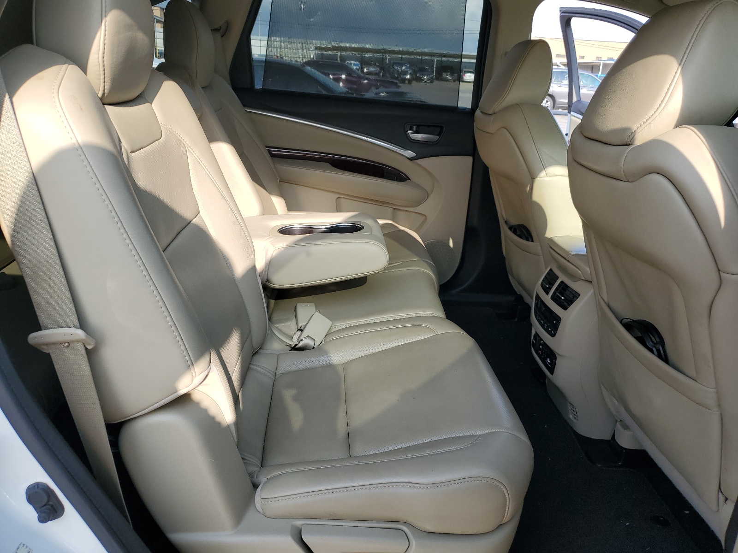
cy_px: 276
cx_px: 369
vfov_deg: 53.1
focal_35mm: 26
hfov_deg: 67.3
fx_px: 554
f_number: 1.5
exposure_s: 1/833
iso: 50
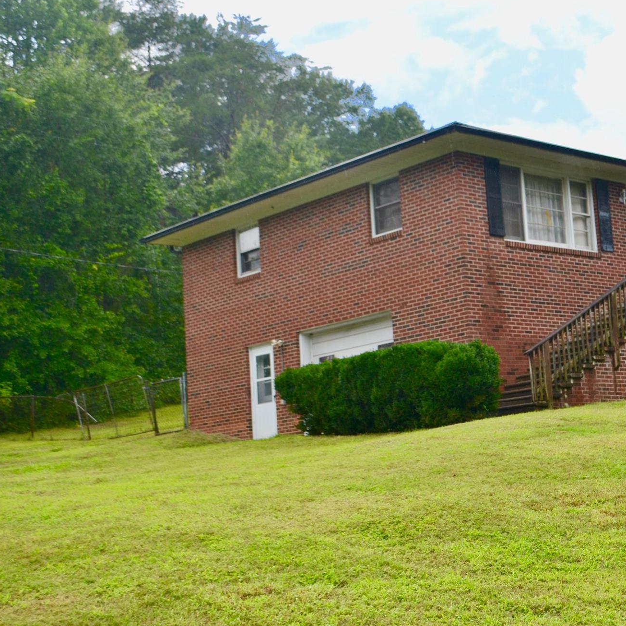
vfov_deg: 28.6
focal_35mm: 60
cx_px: 488
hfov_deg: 28.1
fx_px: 1228
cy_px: 313
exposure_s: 1/200
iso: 100
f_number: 5.6
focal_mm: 30
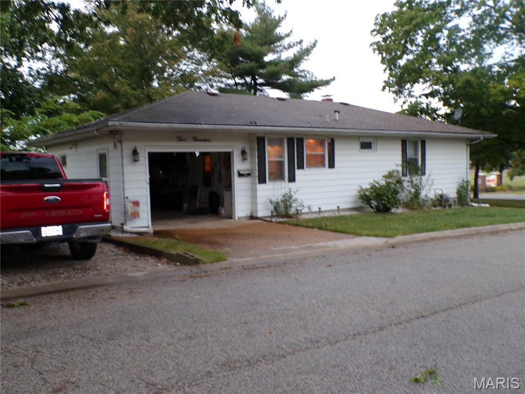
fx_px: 485
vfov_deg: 44.2
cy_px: 197
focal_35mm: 32
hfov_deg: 56.8
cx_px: 262
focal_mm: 5.8
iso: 234
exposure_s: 1/17
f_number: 3.2
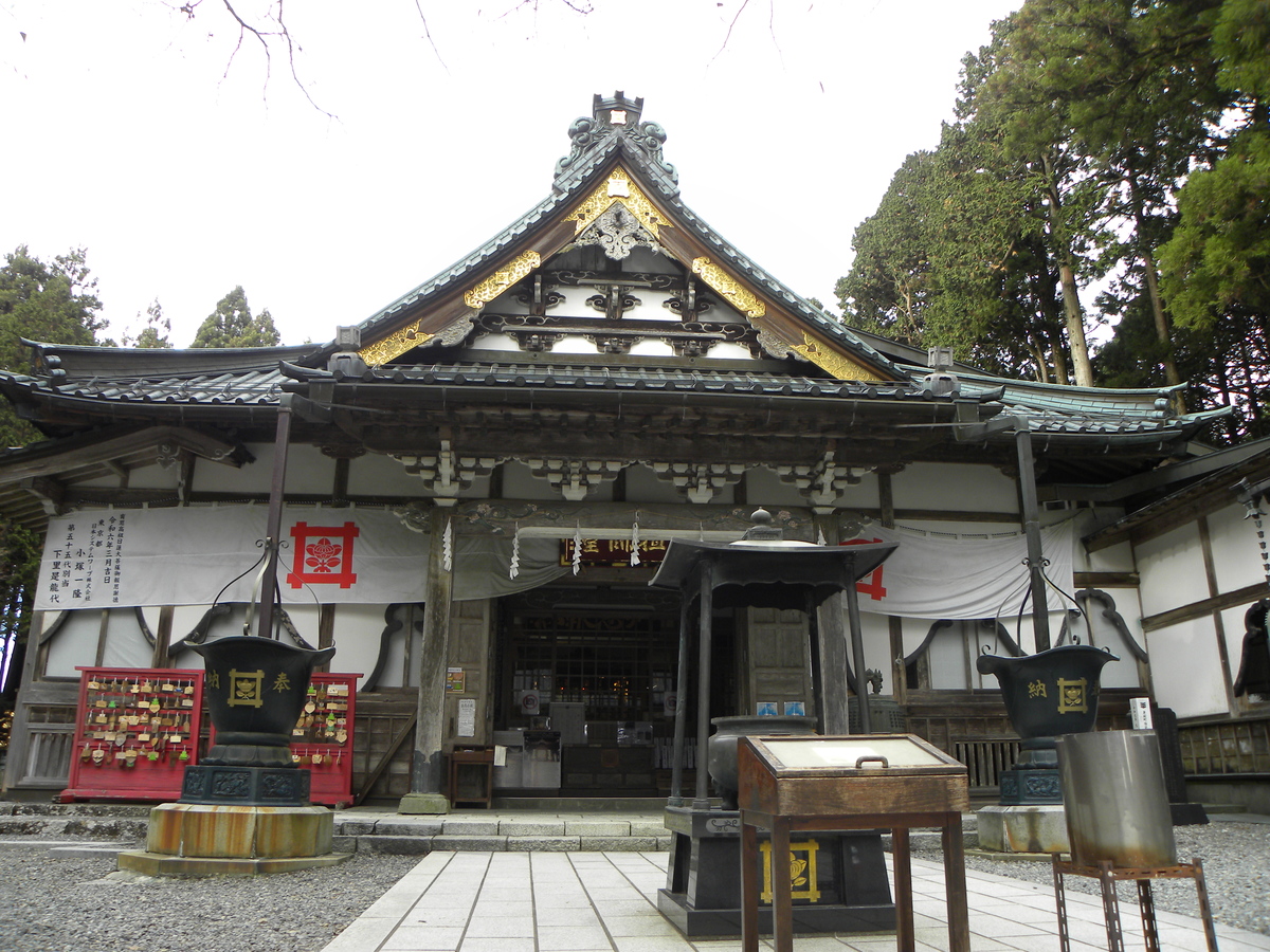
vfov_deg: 53.1
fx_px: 954
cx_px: 635
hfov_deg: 67.3
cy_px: 476
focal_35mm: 26
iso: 64
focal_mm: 4.6
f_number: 3.2
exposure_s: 1/61
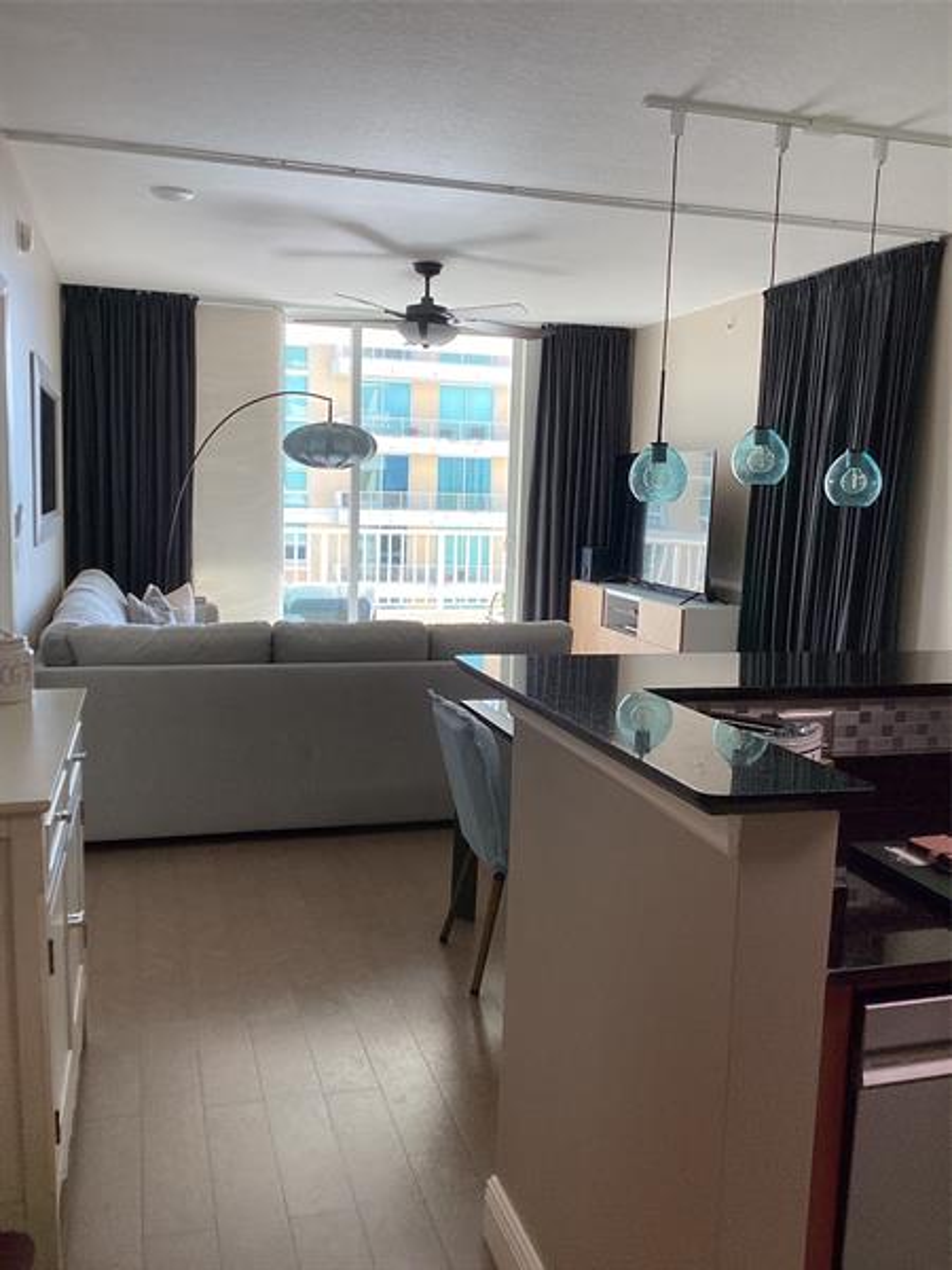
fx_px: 1137
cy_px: 635
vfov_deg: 58.4
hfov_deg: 45.4
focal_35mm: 31
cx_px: 476
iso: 50
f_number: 2.4
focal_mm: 3.3
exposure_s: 1/100
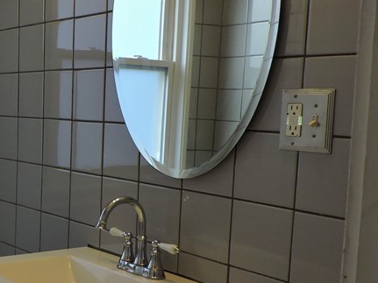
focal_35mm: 57
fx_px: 622
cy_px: 175
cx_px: -43
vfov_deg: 25.6
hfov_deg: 30.1
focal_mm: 4.3
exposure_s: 1/30
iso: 180
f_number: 3
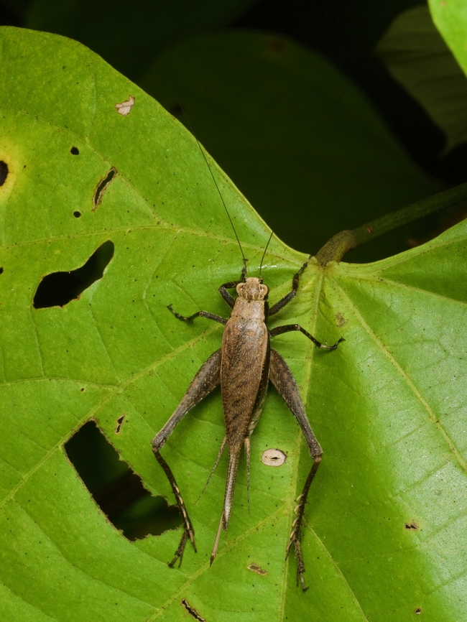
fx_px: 2157
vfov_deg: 16.4
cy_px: 311
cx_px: 234
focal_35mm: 120
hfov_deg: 12.4
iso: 400
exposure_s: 1/60
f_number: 16
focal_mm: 60
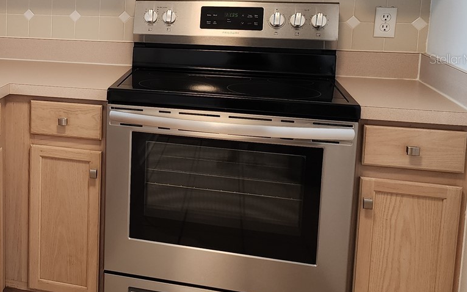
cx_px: -1
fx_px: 649
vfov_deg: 24.9
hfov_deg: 35.7
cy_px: 59
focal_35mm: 51
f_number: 1.8
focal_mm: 6.4
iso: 100
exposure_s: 1/120
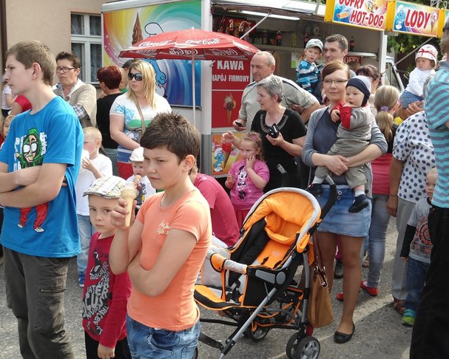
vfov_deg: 32.8
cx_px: 226
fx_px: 611
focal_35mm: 46
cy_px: 180
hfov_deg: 40.3
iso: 80
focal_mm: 7.9
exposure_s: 1/200
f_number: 3.5
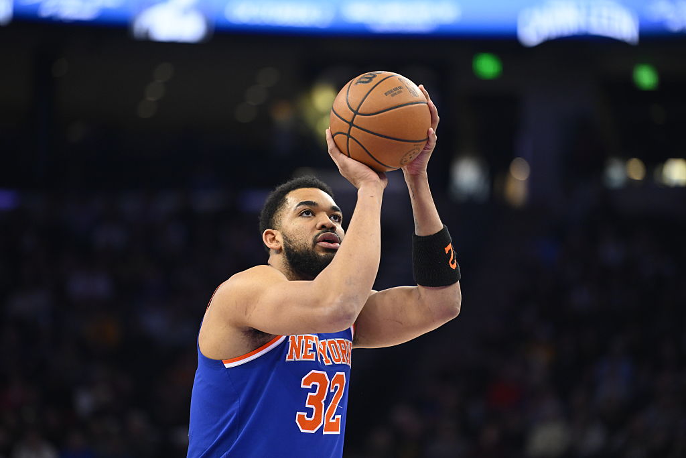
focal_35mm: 200
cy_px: 229
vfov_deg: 6.9
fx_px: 3811
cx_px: 343
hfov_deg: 10.3
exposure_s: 1/1000
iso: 2500
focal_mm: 200
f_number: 2.8
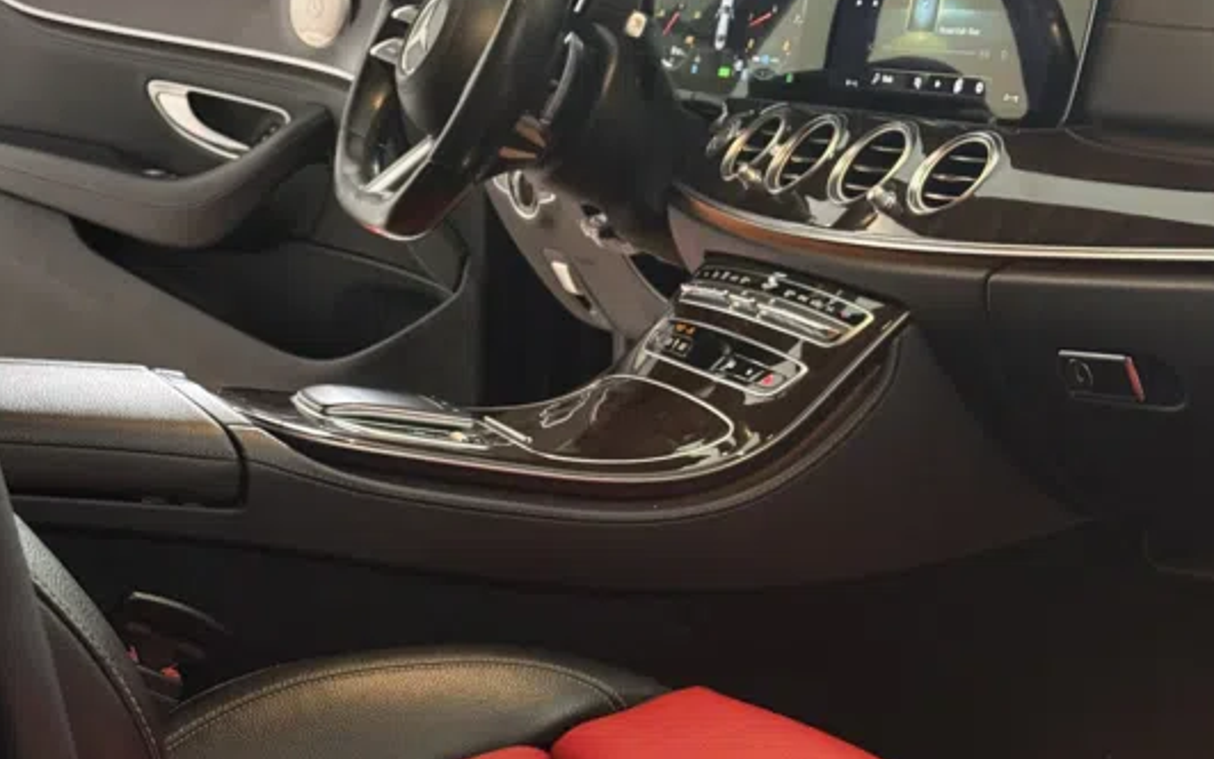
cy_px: 439
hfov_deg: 29.8
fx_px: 2283
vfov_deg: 18.9
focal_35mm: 69
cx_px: 604
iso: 640
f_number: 1.78
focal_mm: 6.76
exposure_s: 1/25
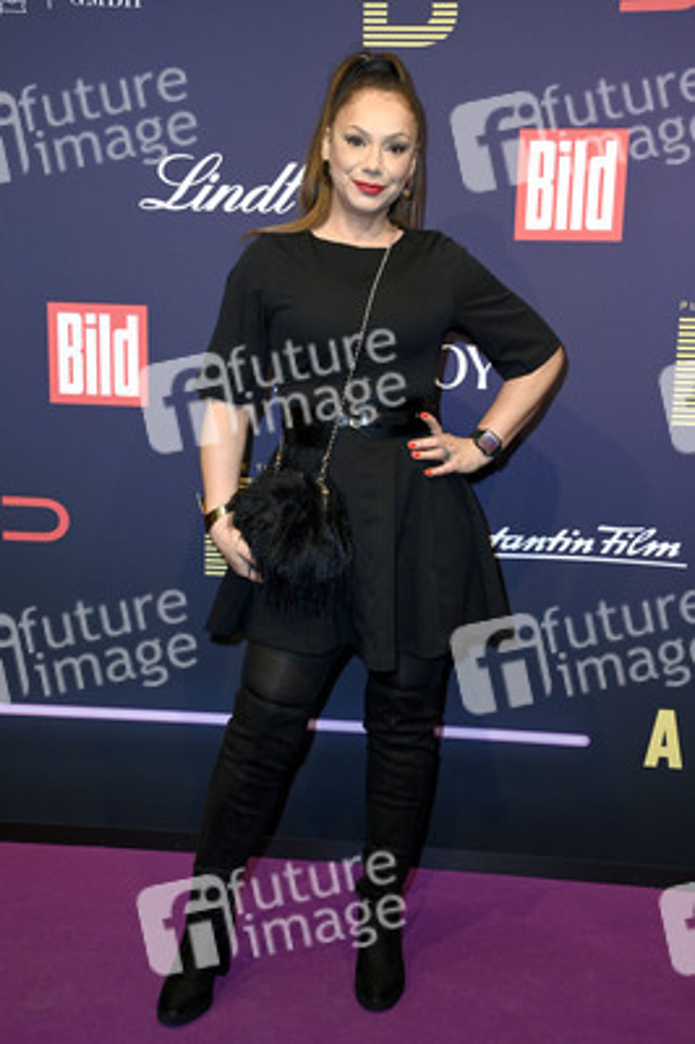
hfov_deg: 28.0
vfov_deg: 41.1
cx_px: 348
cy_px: 522
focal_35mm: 48
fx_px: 1392
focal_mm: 48
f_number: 6.3
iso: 500
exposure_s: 1/250
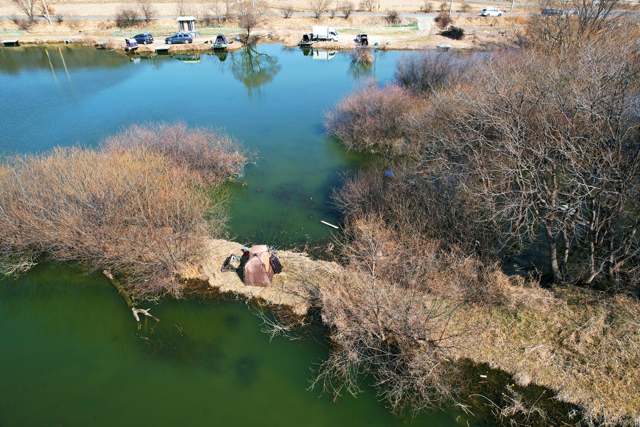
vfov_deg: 57.2
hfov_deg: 78.6
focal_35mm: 22
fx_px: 391
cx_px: 320
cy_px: 214
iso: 110
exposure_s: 1/1000
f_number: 2.8
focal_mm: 8.38
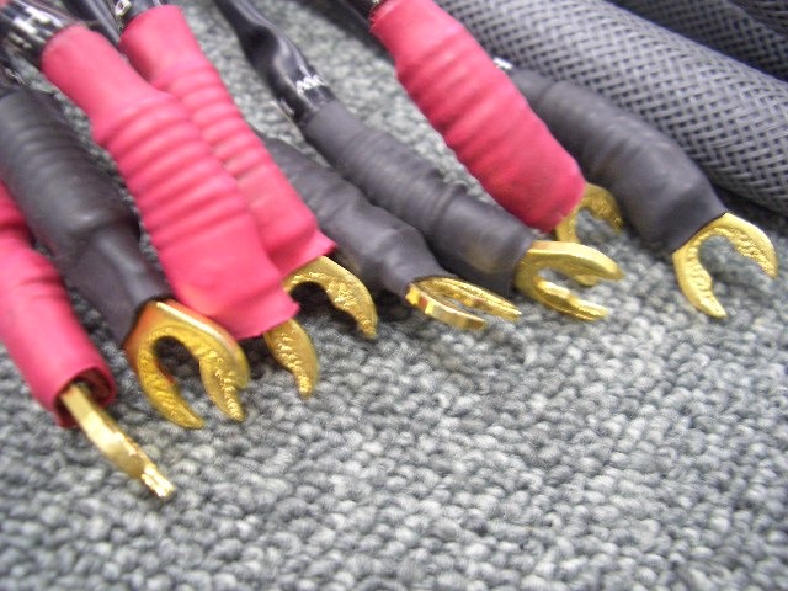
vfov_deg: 40.7
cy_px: 296
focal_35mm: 35
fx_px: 797
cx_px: 394
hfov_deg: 52.6
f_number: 2.6
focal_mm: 5.8
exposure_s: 1/10
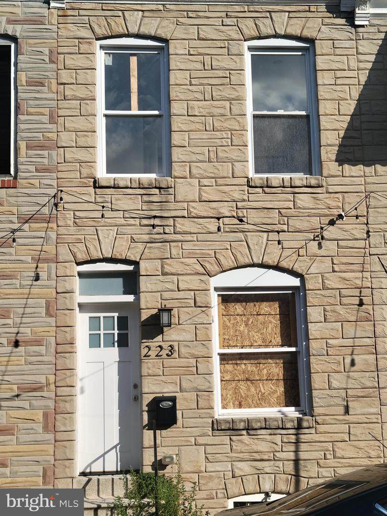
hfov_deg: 49.7
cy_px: 258
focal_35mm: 28
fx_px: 417
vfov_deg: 63.4
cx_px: 194
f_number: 2
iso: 25
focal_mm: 5.9
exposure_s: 1/1321
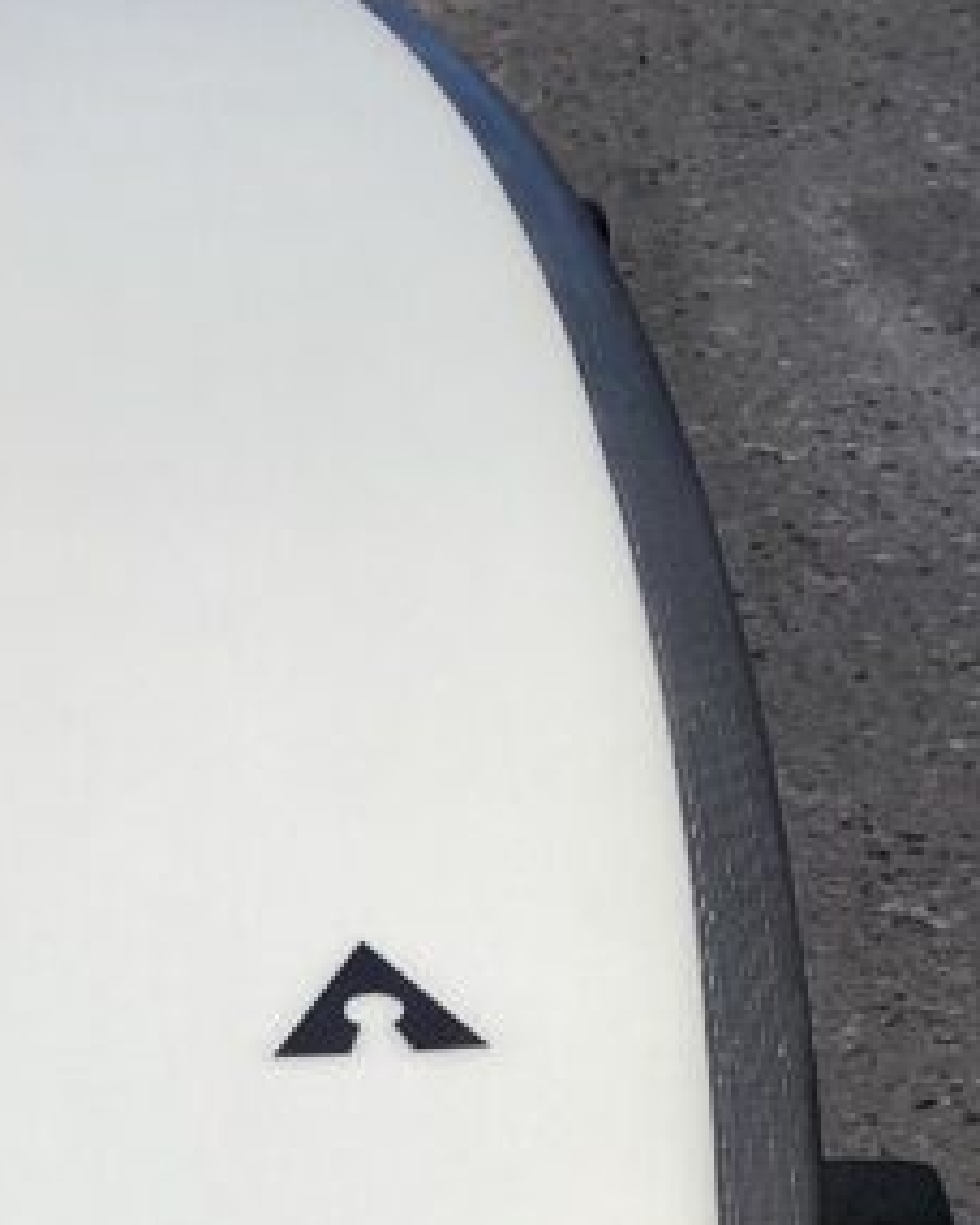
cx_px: 4
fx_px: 3082
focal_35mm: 85
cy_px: 1560
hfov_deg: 17.6
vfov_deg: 20.6
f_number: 2.4
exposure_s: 1/120
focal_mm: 3.3
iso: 64
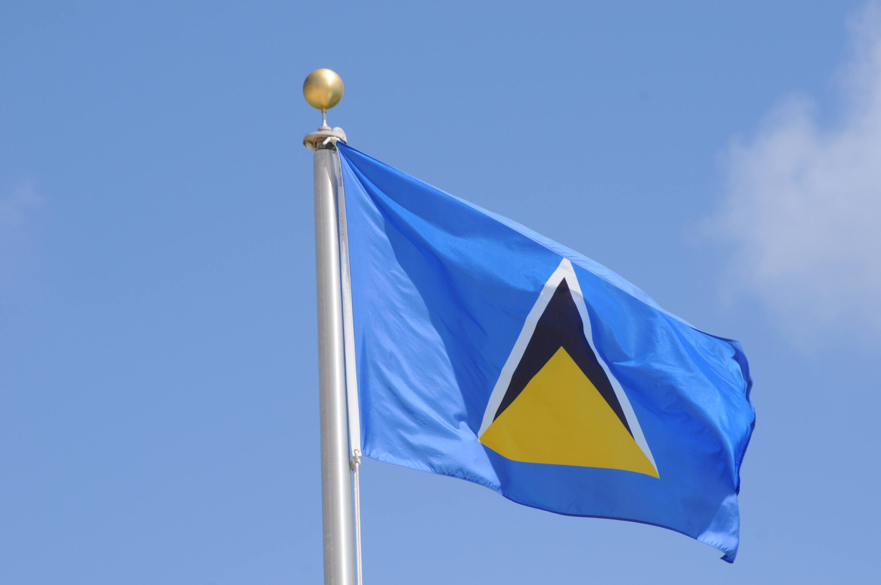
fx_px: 4949
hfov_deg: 10.2
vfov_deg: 6.8
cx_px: 440
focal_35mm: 202
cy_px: 292
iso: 200
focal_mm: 135
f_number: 10
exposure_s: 1/400
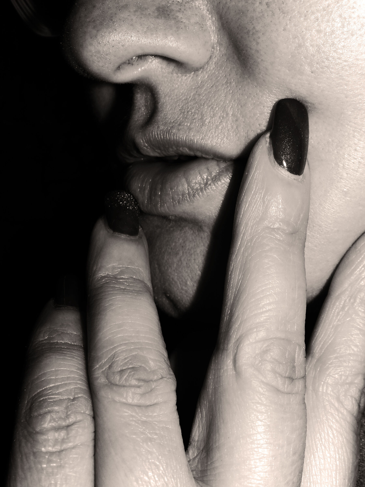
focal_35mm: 46
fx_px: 647
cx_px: 182
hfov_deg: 31.5
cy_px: 244
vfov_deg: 41.2
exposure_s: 1/50
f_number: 4.5
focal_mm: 7.87
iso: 80
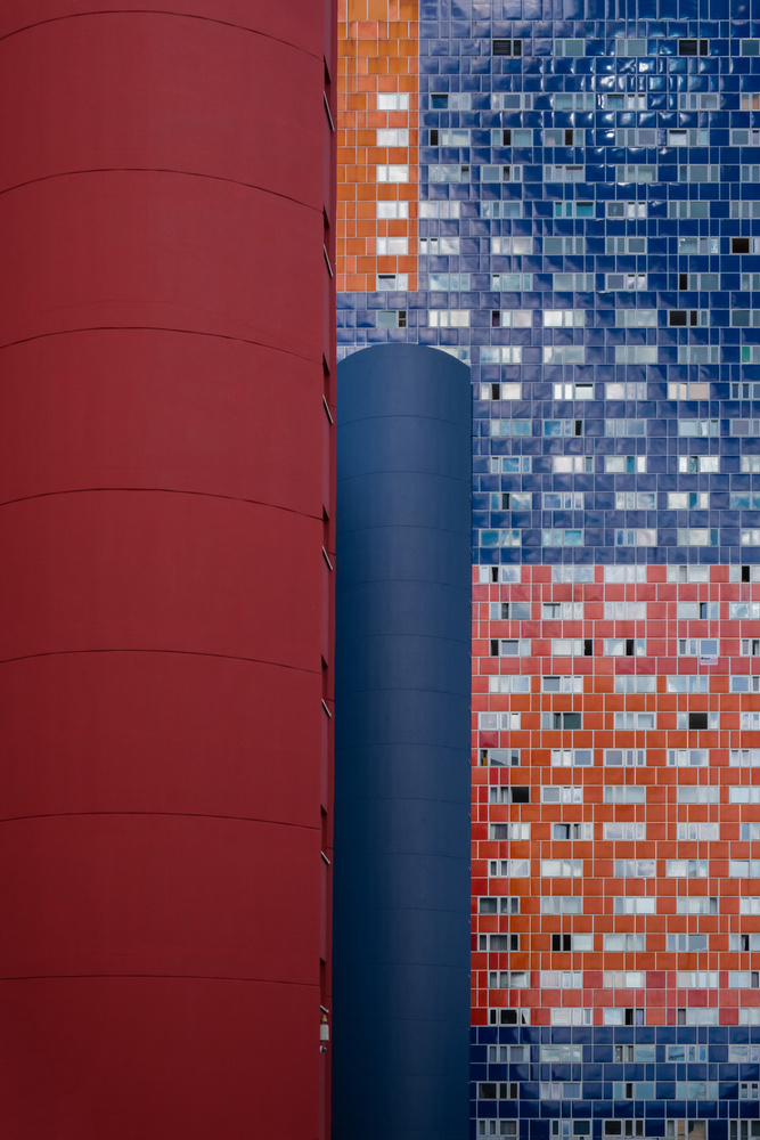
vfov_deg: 41.9
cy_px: 570
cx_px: 380
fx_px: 1488
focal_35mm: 47
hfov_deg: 28.7
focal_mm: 31.5
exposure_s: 1/320
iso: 160
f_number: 9
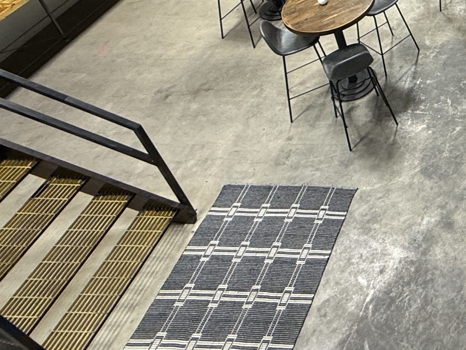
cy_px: -94
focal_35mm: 40
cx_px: 592
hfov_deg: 34.5
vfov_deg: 29.6
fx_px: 538
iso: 250
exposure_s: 1/60
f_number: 2.2
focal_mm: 2.22
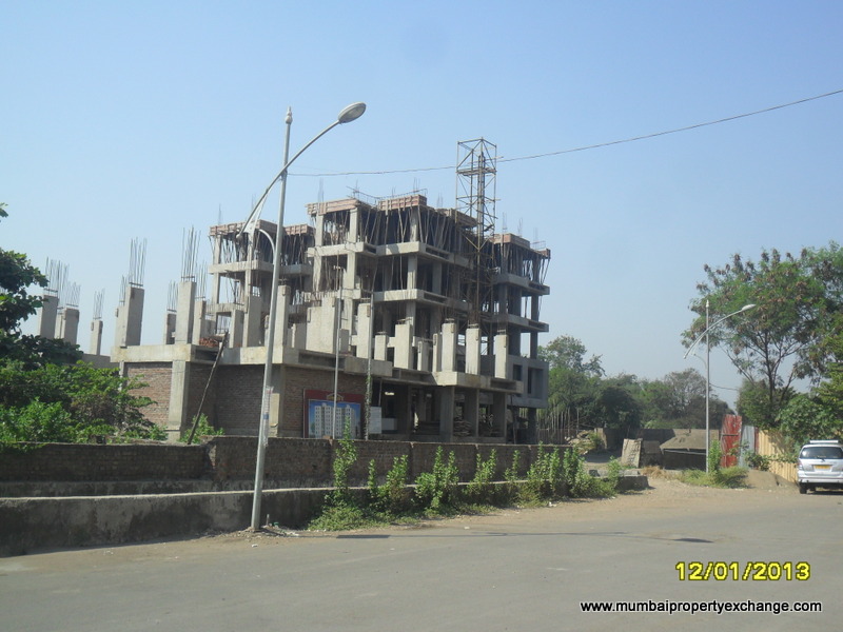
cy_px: 316
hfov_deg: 50.1
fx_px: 901
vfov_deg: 38.7
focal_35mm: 37
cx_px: 422
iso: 100
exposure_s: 1/1000
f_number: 4
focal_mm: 6.6
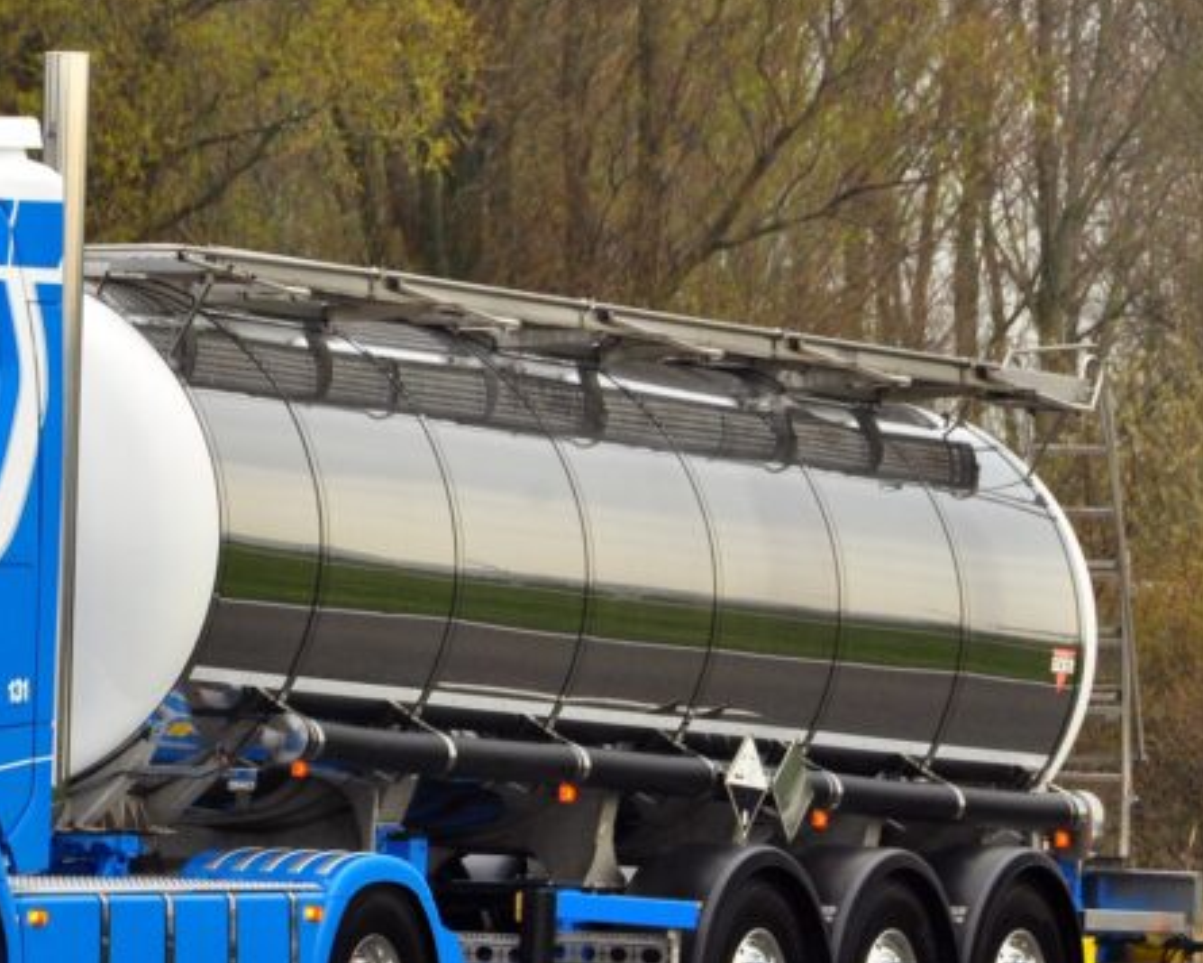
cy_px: 555
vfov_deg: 3.5
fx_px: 15562
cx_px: 62
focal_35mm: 437
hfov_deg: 4.4
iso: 500
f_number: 16
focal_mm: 135
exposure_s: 1/60
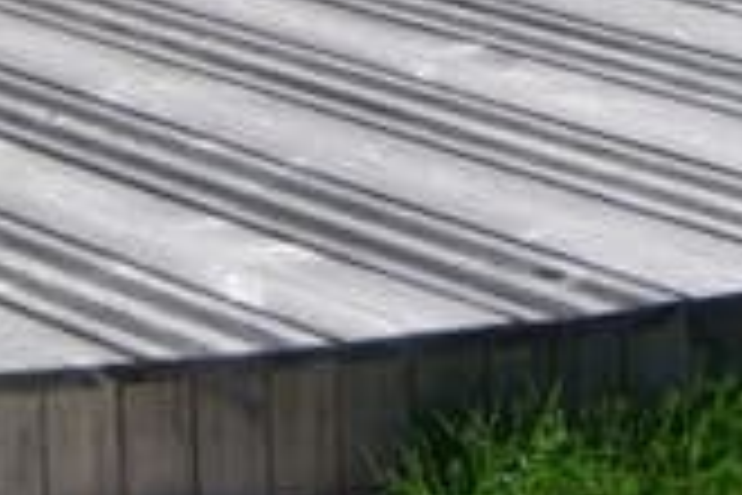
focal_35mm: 126
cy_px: -598
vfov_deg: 9.9
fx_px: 2597
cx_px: 135
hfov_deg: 16.1
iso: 400
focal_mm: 18
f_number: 11
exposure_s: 1/500
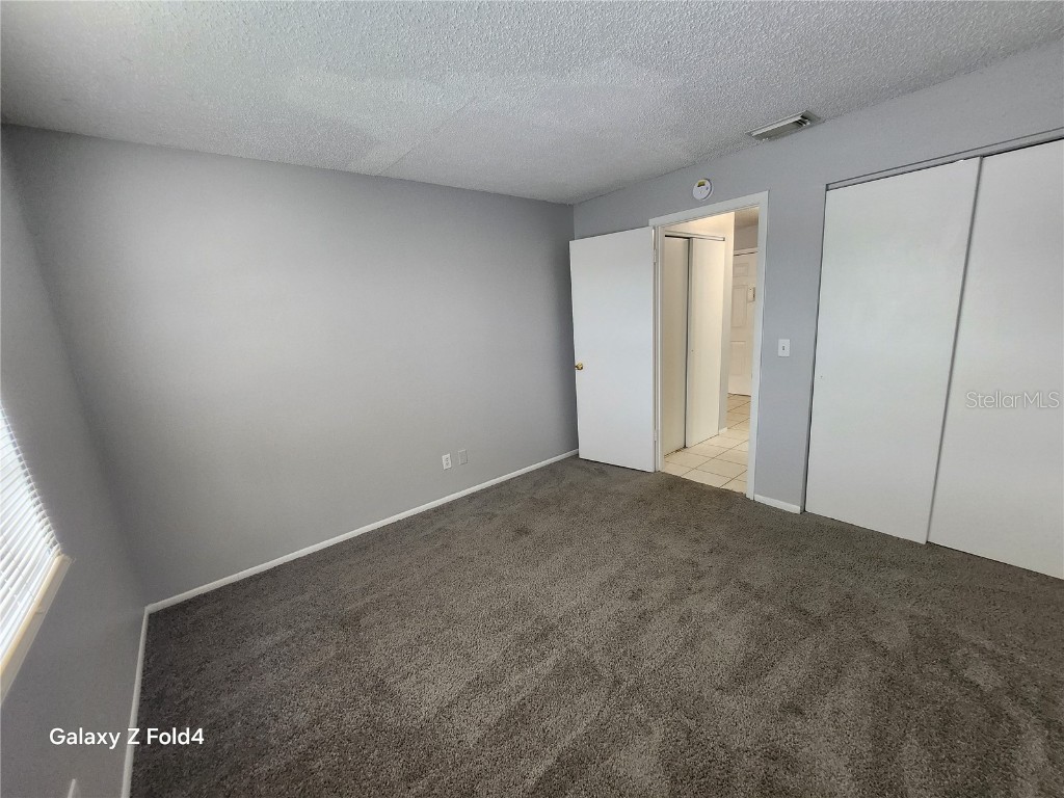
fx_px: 400
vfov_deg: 89.9
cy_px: 399
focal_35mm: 13
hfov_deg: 106.2
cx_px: 532
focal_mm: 1.74
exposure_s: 1/60
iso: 250
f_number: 2.2
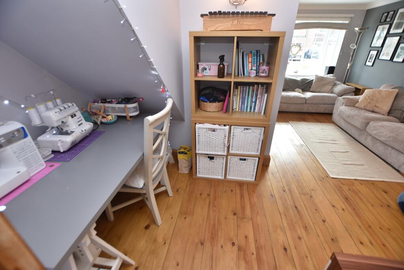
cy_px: 135
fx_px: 168
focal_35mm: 15
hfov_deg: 100.4
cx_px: 202
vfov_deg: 77.3
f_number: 3.5
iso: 100
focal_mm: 10
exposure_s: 1/20
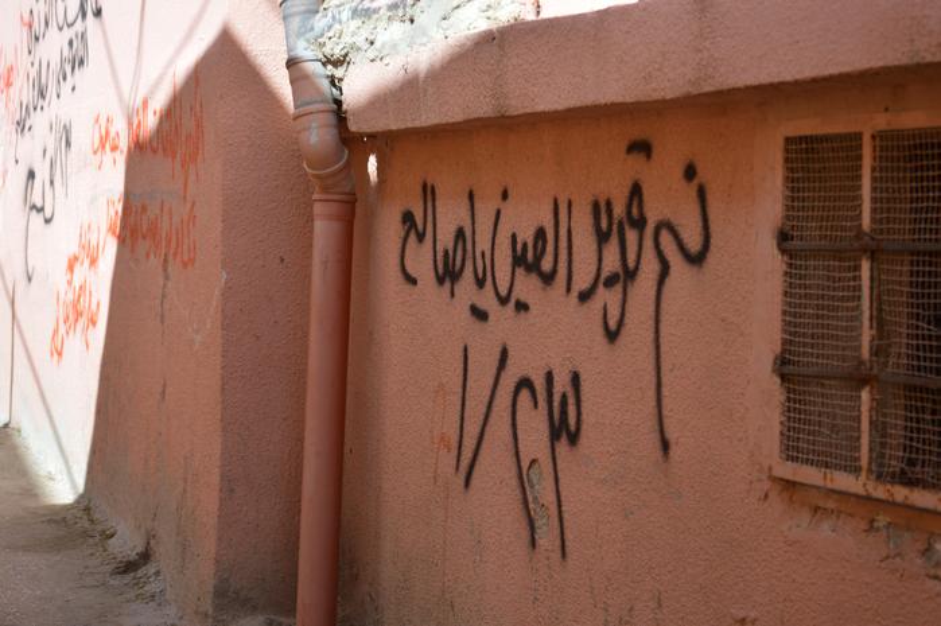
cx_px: 470
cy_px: 313
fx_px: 2155
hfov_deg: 24.6
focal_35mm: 82
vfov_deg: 16.5
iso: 100
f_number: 5
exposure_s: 1/320
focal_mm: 55
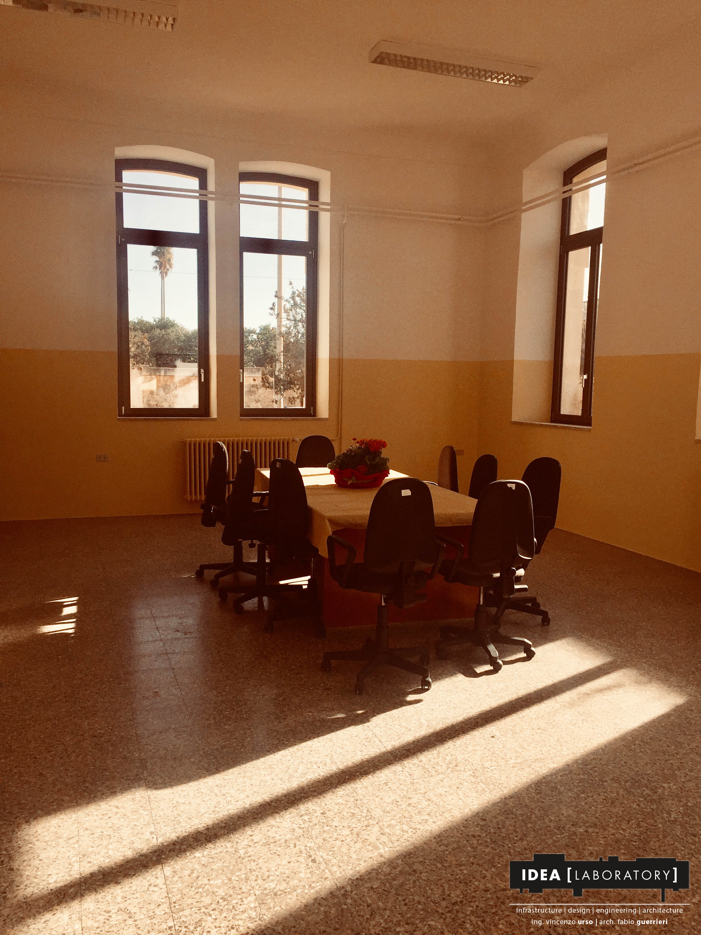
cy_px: 468
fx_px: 783
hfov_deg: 48.2
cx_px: 350
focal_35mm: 29
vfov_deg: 61.7
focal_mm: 4.15
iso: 32
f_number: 2.2
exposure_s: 1/898
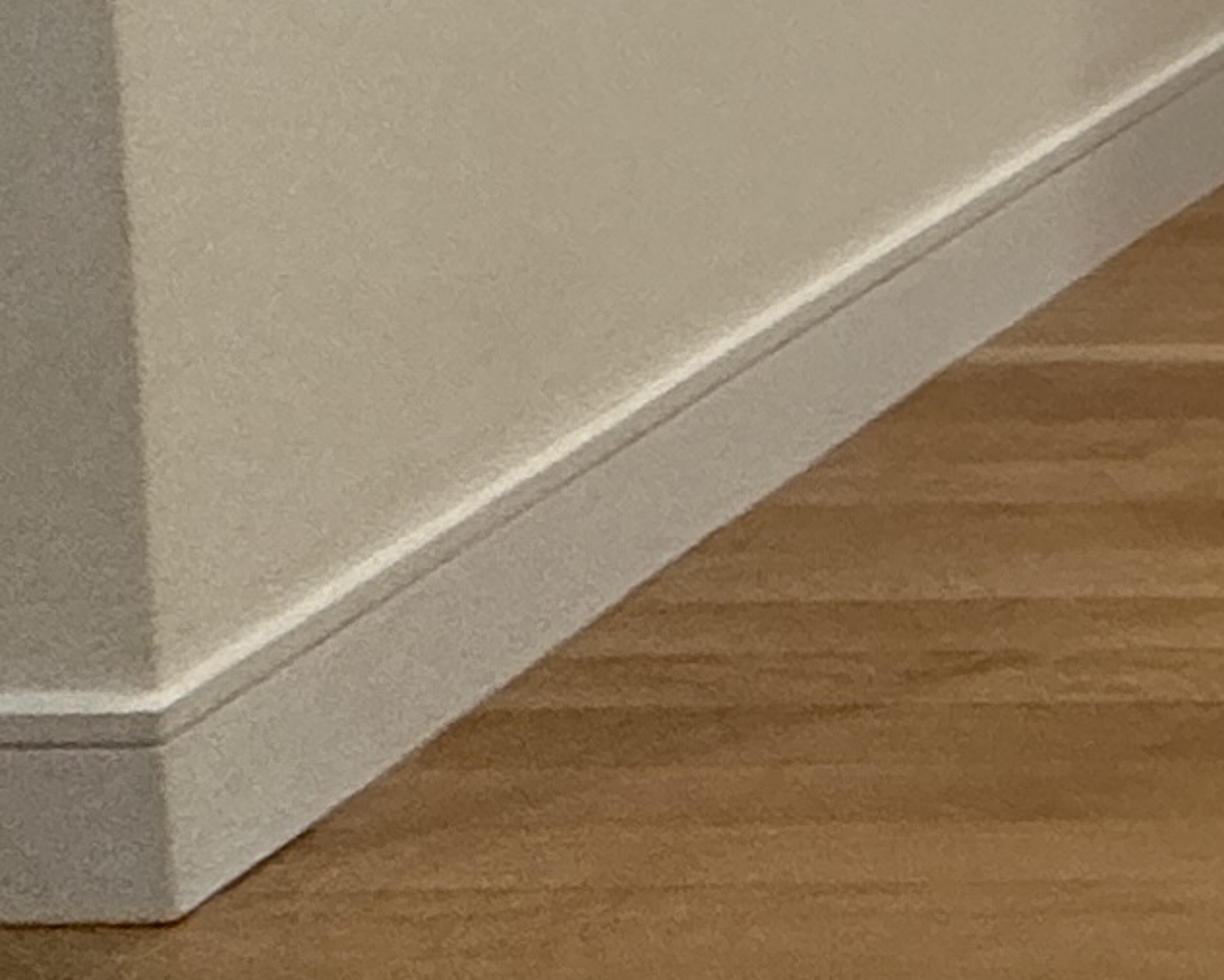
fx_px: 3153
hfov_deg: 12.0
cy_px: -1117
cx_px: 3552
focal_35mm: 87
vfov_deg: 14.1
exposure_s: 1/120
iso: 200
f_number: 2.2
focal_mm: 2.22
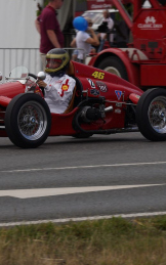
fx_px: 2648
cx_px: 67
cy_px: 103
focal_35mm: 366
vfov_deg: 5.7
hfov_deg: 3.6
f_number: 6.3
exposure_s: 1/500
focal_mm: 155
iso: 100
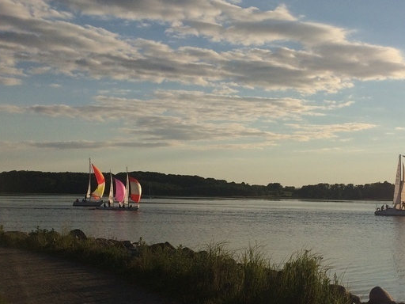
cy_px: 190
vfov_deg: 25.2
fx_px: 679
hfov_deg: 32.7
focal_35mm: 58
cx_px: 298
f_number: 2.2
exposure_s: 1/5882
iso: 32
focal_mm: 4.15
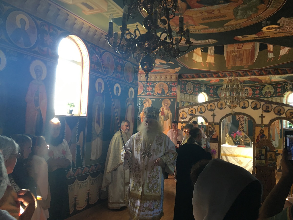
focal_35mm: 29
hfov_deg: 61.7
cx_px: 146
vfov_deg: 48.2
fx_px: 245
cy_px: 110
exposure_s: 1/33
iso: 50
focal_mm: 4.15
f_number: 2.2
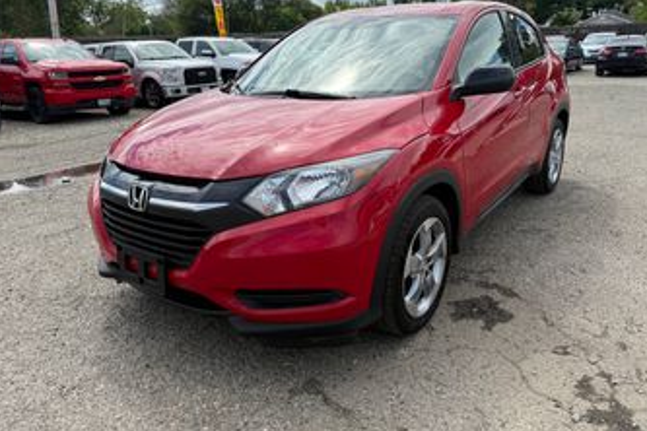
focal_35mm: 27
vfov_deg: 47.9
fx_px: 485
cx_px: 332
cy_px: 198
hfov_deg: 67.4
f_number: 1.78
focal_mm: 6.76
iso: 80
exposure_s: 1/3584
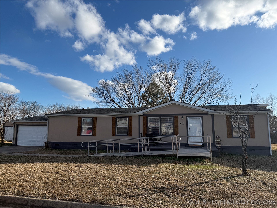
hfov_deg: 71.6
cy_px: 104
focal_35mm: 24
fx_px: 192
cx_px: 138
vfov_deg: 56.8
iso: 80
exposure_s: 1/4975
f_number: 1.78
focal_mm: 6.76
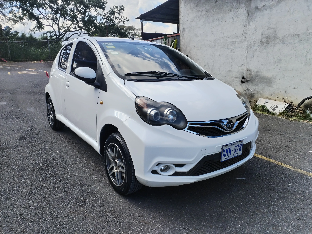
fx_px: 261
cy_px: 117
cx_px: 156
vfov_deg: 48.2
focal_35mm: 29
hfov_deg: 61.7
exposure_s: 1/775
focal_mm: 4.75
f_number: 1.8
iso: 100
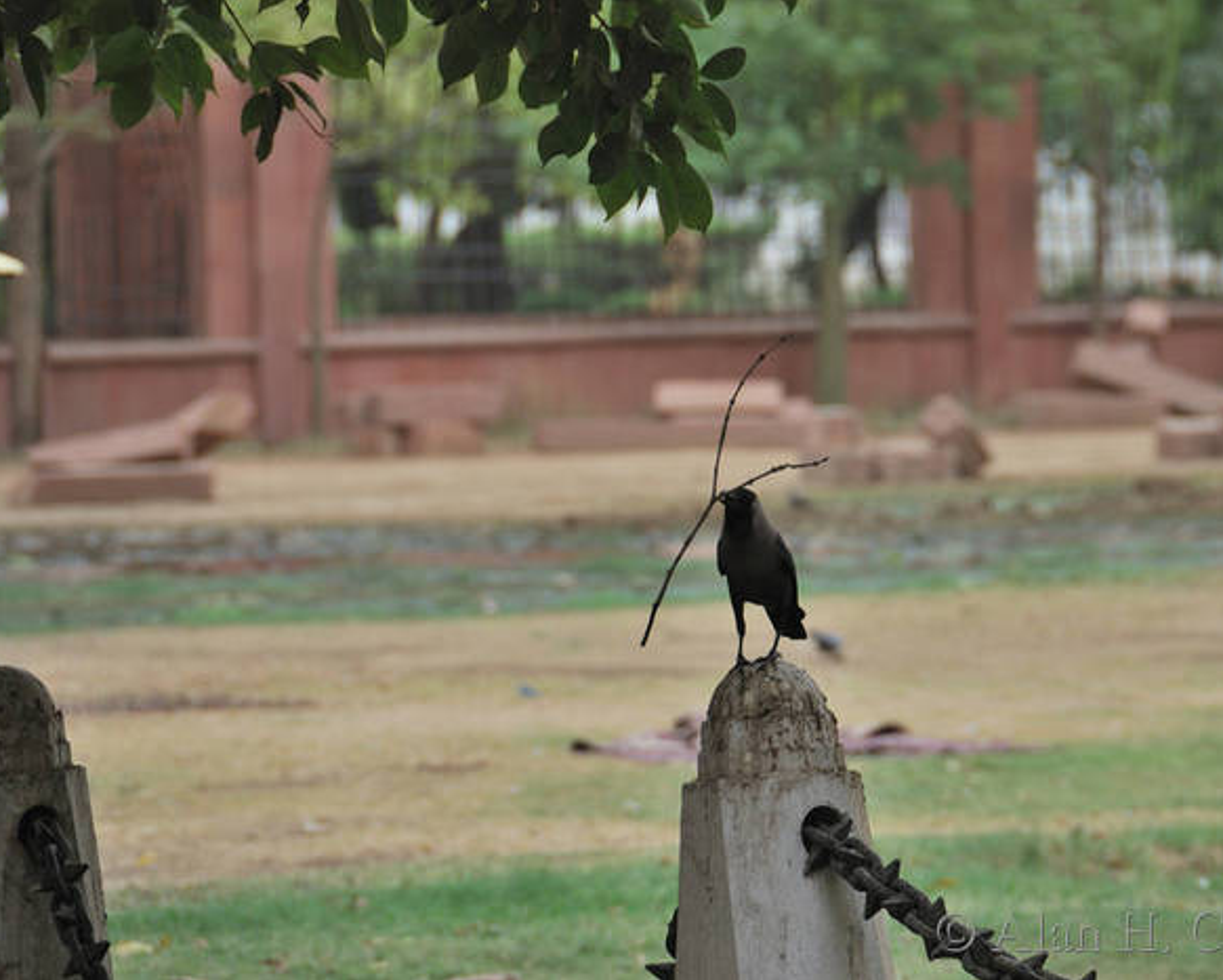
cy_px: 490
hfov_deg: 5.7
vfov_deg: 4.6
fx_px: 12275
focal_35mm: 339
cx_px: 691
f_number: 5.6
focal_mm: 200
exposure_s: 1/100
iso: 100
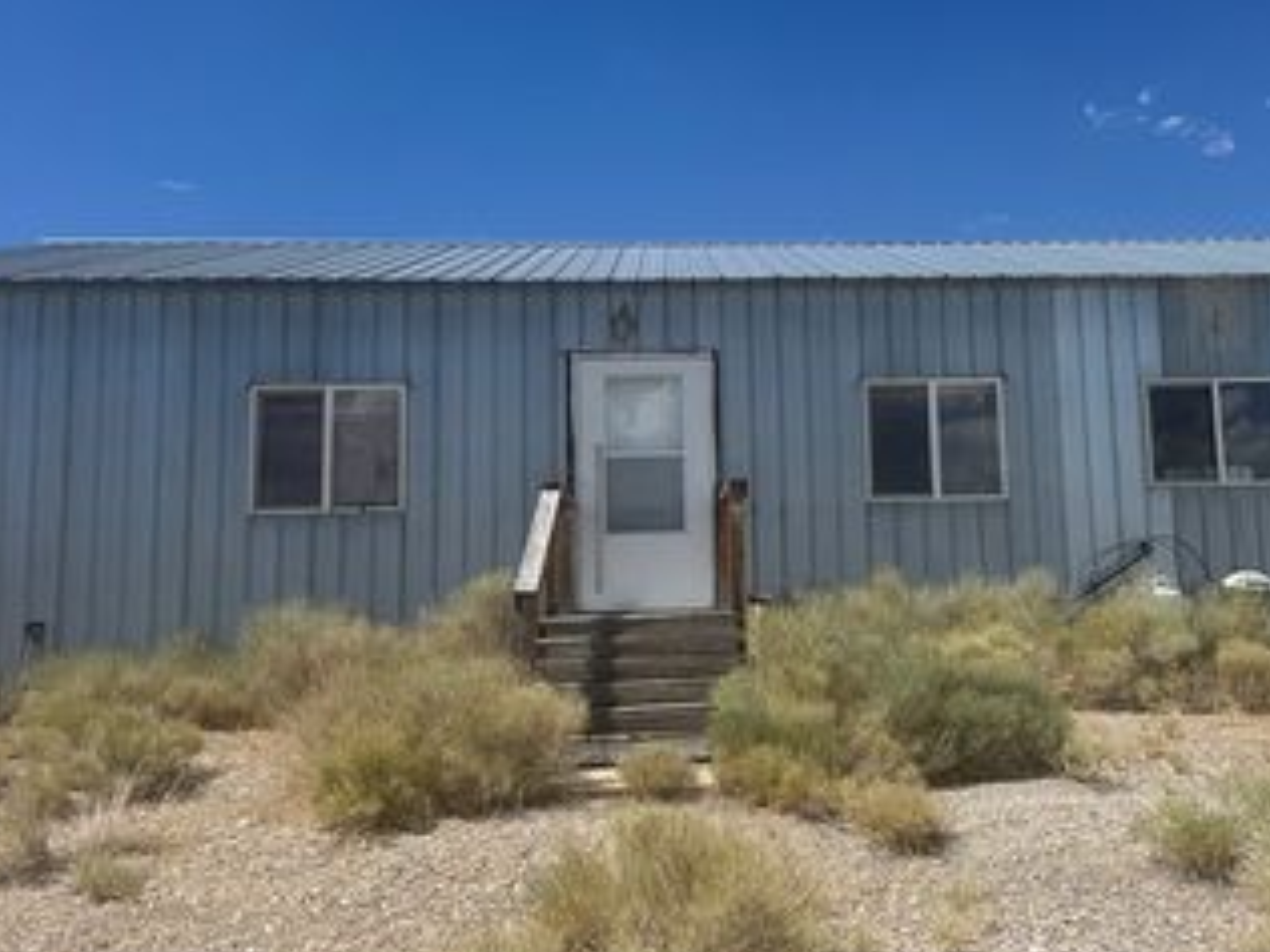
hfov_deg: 48.7
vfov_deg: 37.7
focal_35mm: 38
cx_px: 760
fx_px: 1394
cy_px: 416
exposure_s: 1/7092
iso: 80
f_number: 1.78
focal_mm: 6.76
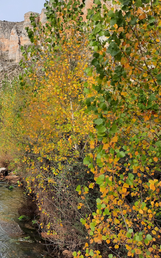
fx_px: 295
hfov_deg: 27.9
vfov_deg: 47.1
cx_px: -15
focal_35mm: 42
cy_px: 118
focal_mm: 4.6
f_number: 2
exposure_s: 1/546
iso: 32
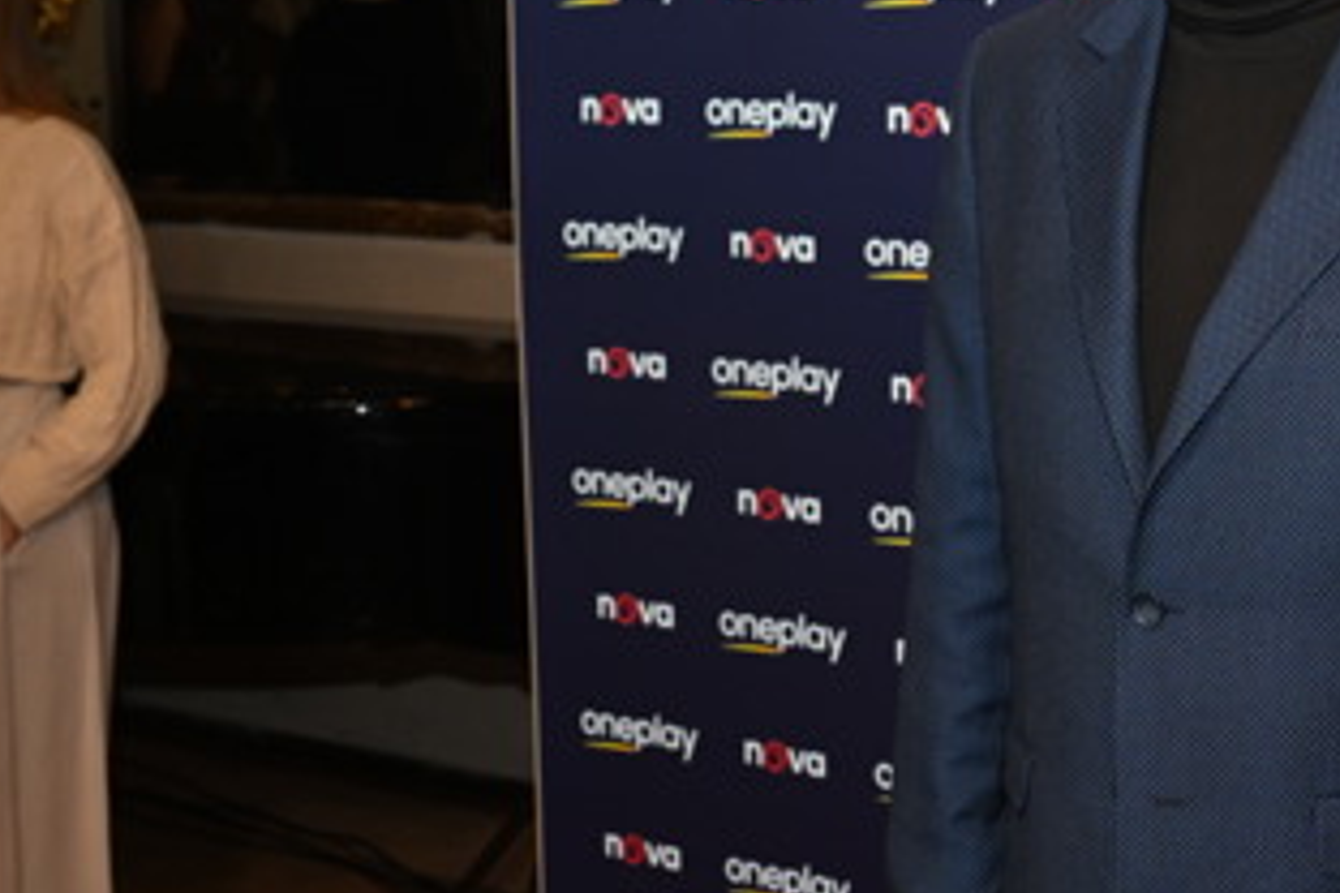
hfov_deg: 26.8
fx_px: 2717
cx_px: 1207
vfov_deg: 18.7
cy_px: 374
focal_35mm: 73
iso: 1600
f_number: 5
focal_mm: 33
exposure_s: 1/320
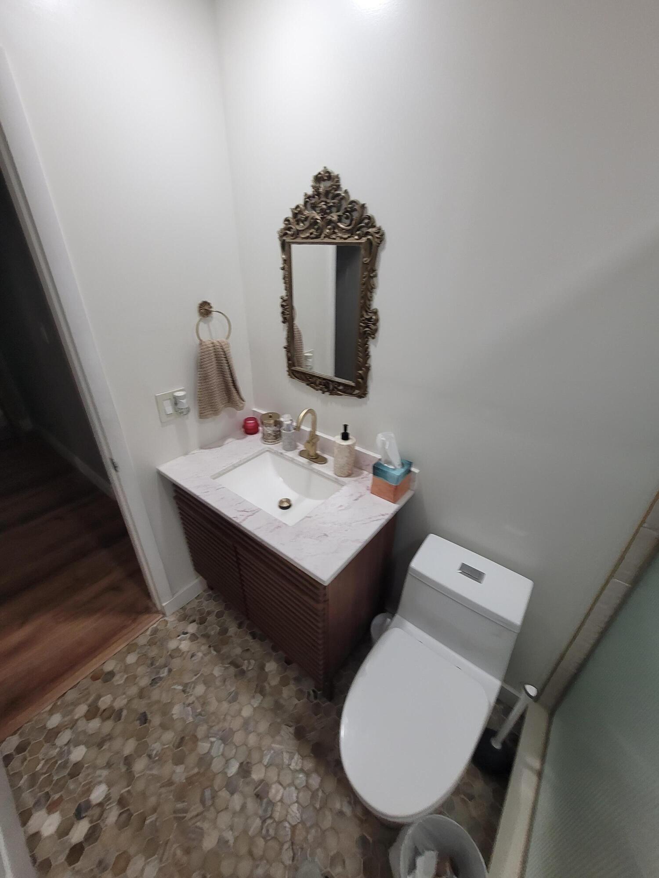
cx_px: 330
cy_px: 439
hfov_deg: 89.9
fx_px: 330
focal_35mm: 13
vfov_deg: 106.2
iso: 100
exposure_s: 1/60
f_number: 2.2
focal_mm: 1.74
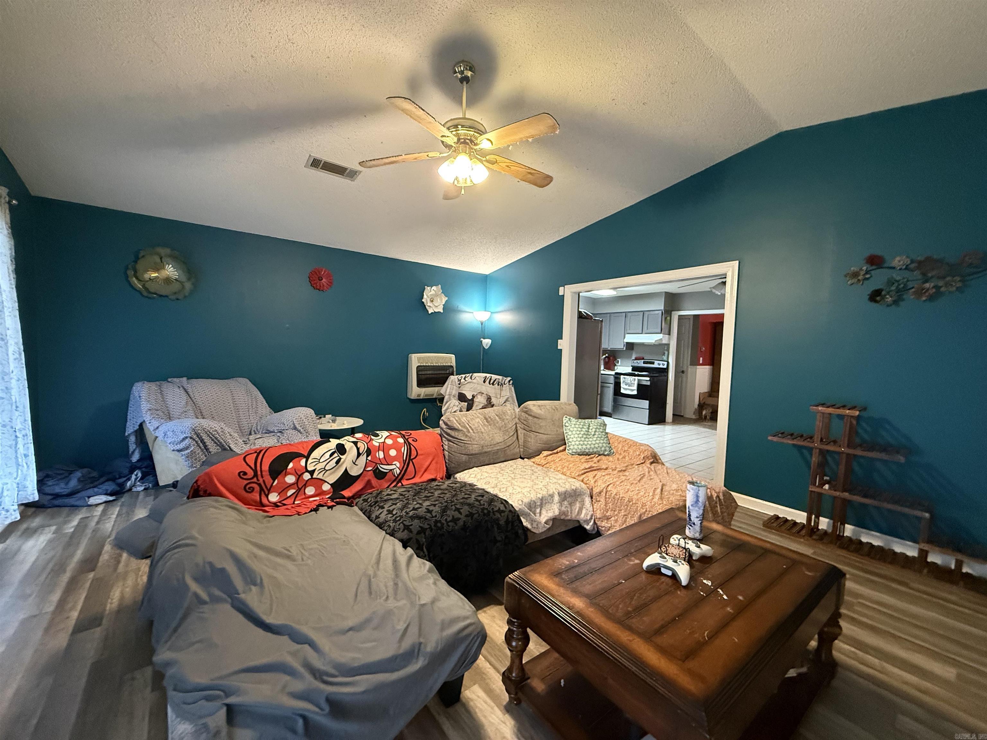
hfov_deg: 102.1
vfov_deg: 85.7
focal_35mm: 14
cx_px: 494
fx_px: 399
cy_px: 370
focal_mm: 2.22
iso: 800
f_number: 2.2
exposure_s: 1/60
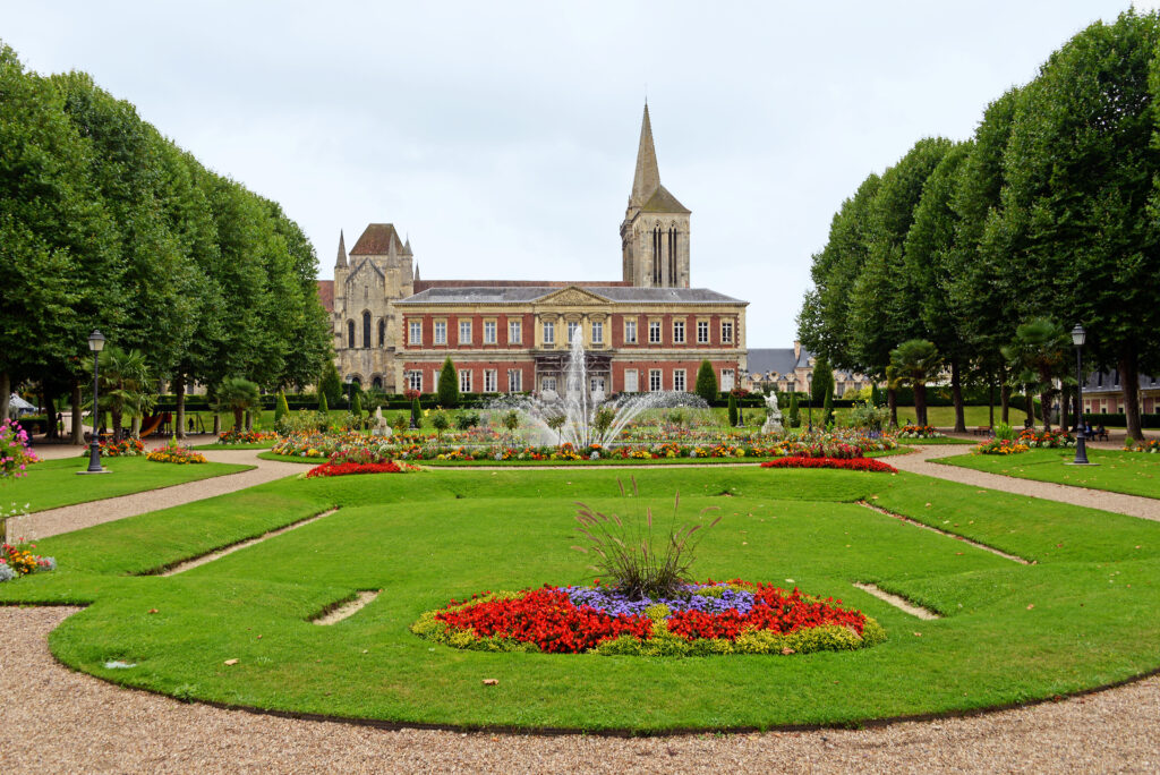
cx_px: 580
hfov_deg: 65.4
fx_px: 903
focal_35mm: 28
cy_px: 388
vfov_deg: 46.5
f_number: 8
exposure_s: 1/80
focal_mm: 28
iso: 125
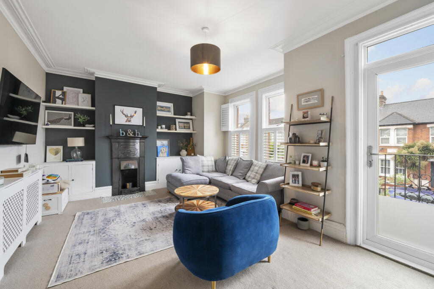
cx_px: 217
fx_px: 169
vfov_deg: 81.1
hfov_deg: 104.3
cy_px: 144
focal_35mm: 14
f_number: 16
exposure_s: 1/2
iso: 200
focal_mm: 14
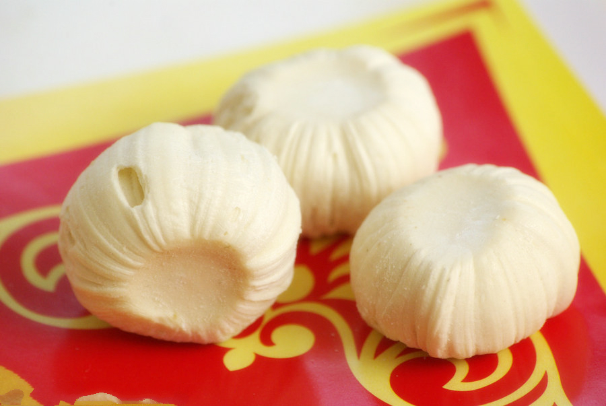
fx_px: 4805
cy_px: 203
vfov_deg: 4.8
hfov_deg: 7.2
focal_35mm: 285
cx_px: 303
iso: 400
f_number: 10
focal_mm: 190
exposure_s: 1/80
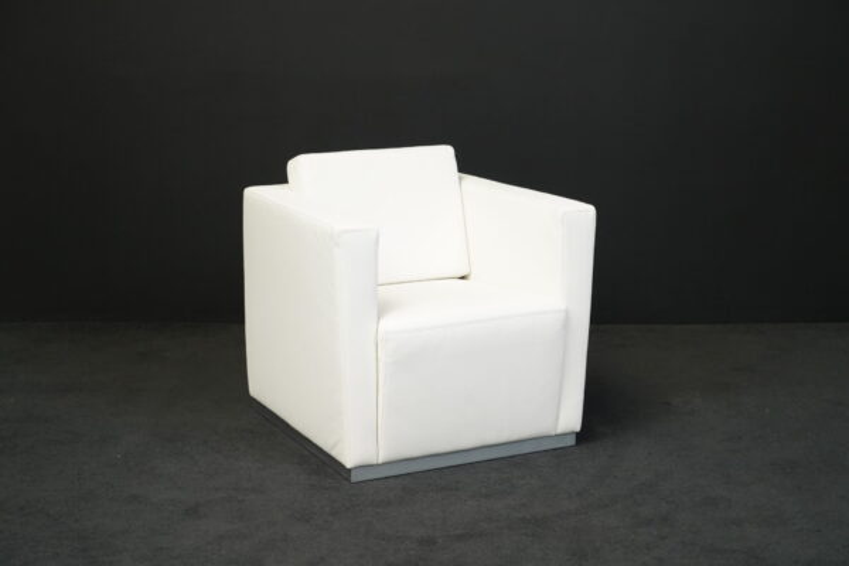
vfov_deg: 21.9
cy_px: 283
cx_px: 424
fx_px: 1462
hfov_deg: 32.4
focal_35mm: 62
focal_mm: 62
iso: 5000
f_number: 7.1
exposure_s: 1/320
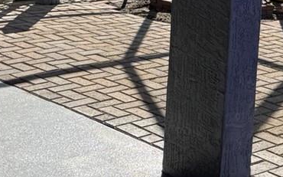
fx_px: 848
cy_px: -21
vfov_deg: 11.7
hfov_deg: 18.5
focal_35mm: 110
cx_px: 272
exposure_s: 1/3145
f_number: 1.78
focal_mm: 6.76
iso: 80
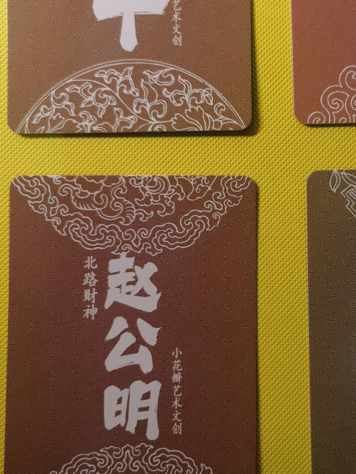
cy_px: 194
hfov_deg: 27.9
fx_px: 699
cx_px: 288
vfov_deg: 37.4
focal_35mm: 51
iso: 160
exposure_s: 1/99.3
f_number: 1.9
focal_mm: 6.67
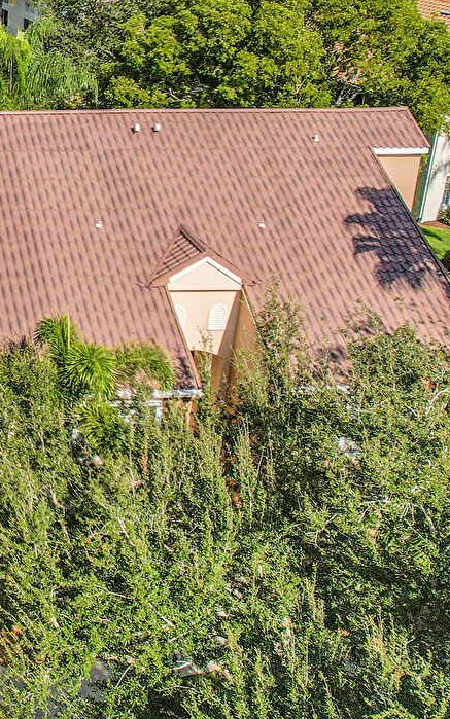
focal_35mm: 52
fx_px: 1020
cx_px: -236
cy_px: 174
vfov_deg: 37.8
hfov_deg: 20.9
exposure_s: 1/1250
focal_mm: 8.38
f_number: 2.8
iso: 120
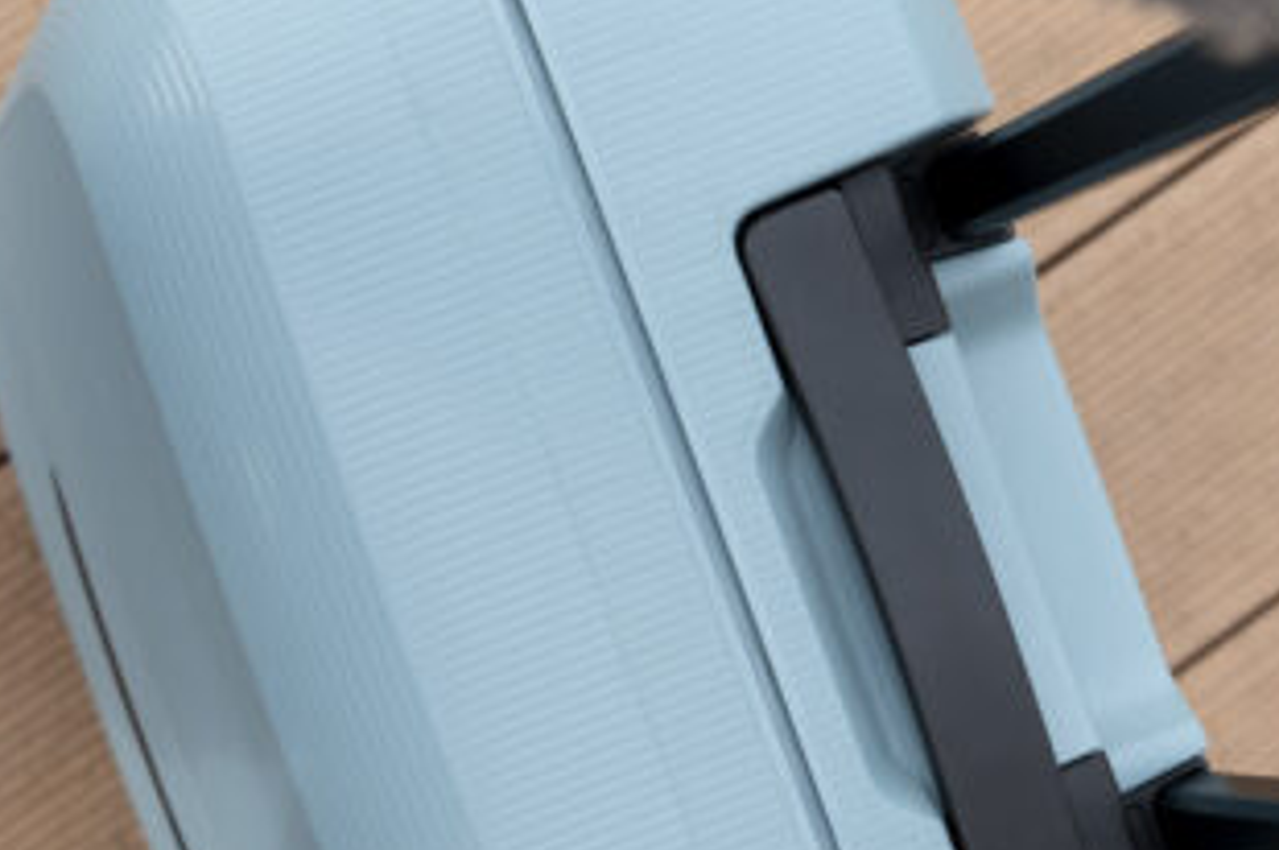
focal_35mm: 109
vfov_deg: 12.4
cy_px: 794
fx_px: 3868
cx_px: 776
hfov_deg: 18.8
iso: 160
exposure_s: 1/200
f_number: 5
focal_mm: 33
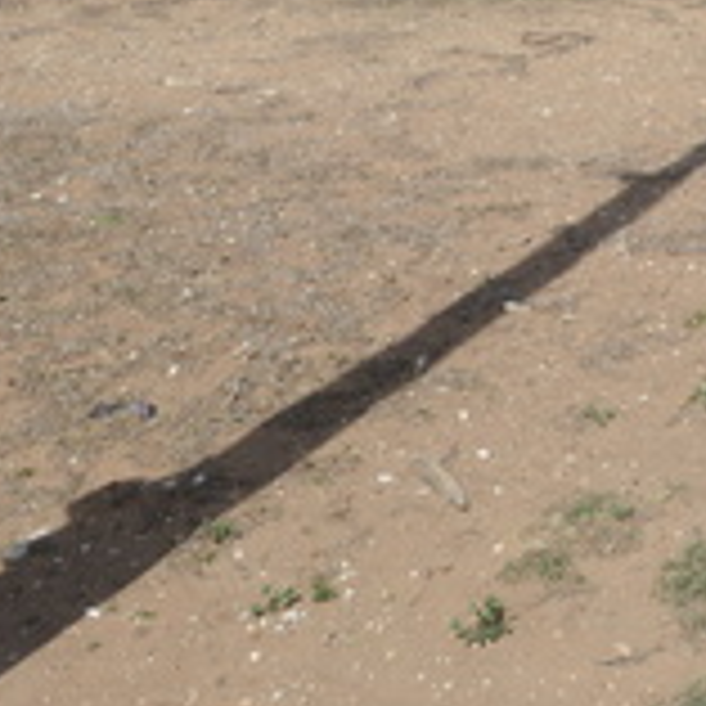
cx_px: 791
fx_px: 1361
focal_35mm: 59
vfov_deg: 25.0
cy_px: -227
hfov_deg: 26.6
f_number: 8
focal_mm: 17
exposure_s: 1/250
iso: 100
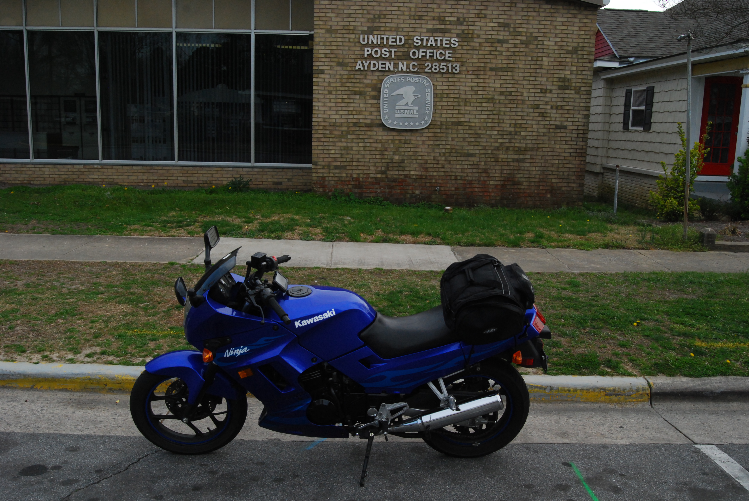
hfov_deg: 61.9
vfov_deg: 43.7
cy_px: 250
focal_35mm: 30
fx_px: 625
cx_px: 374
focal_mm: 20
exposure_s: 1/500
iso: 800
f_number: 11
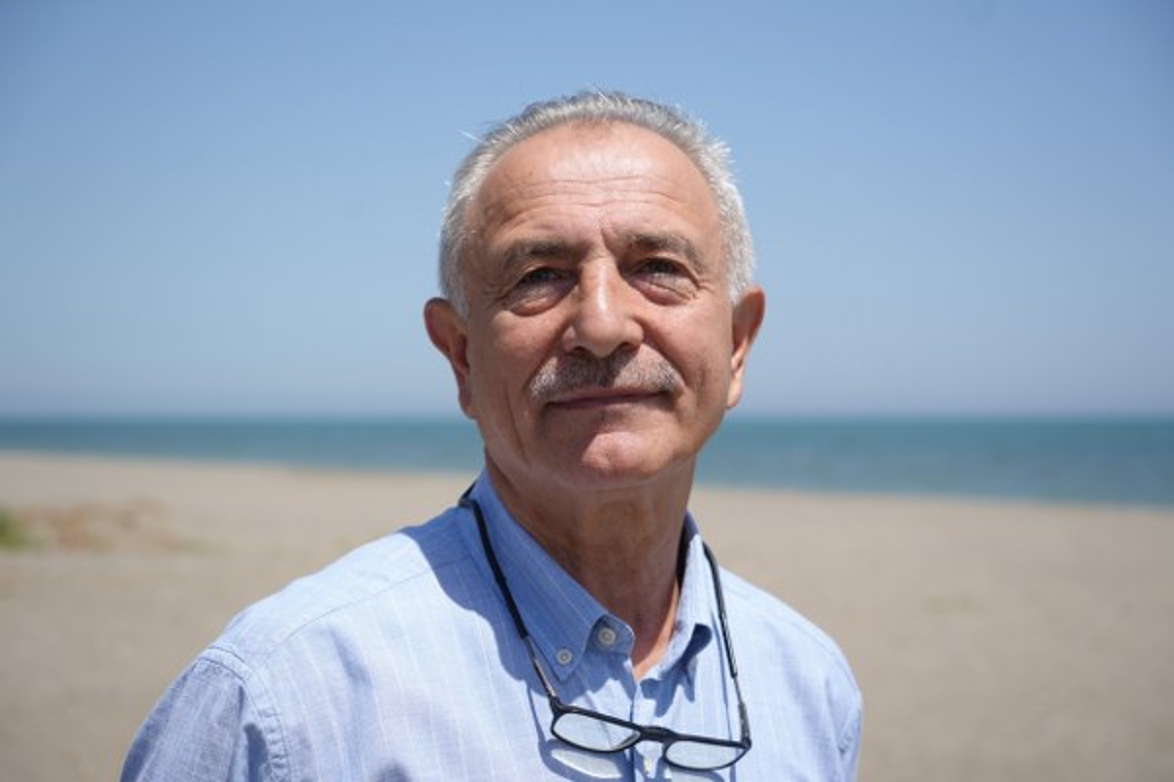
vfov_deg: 20.9
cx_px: 587
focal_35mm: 65
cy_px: 391
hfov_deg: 31.0
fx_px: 2120
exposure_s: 1/1000
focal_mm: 65
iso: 100
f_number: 5
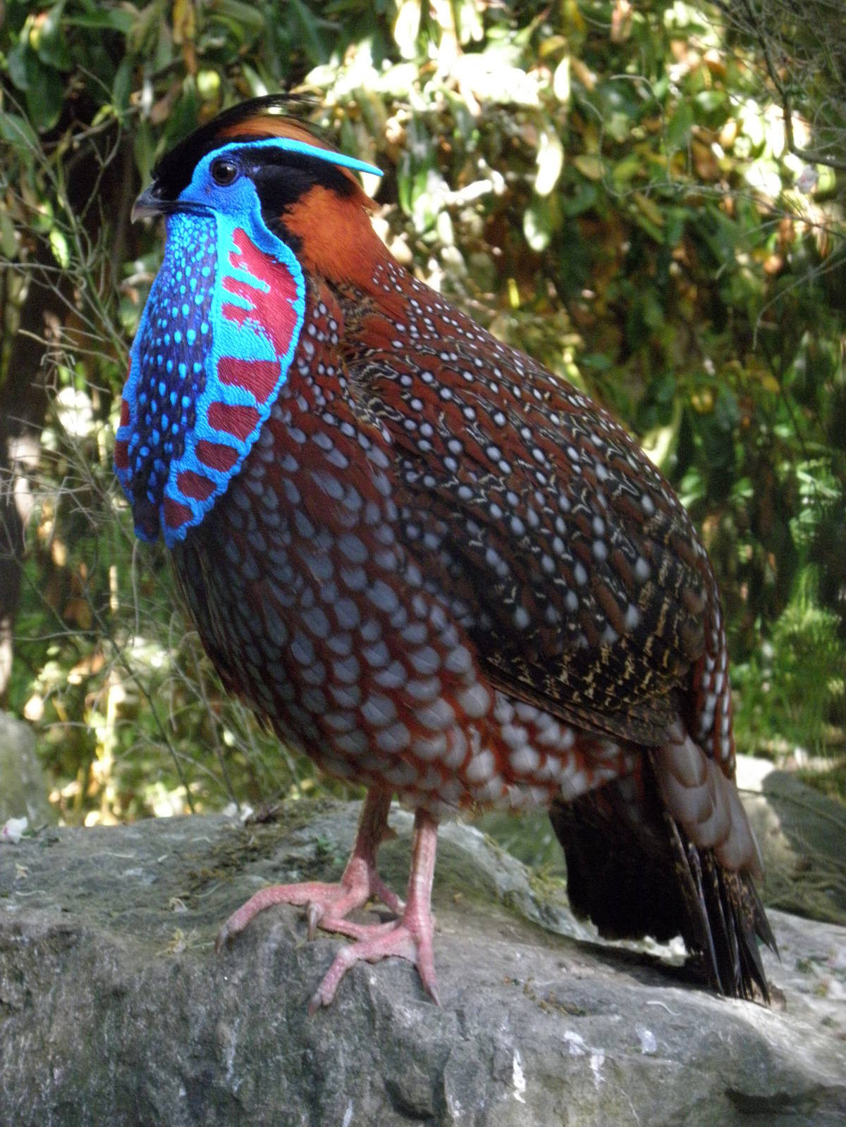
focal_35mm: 226
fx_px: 7364
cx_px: 423
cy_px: 564
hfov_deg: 6.6
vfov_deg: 8.8
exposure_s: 1/160
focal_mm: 40.35
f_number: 4.4
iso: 500
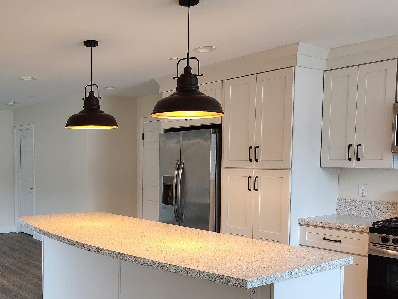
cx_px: 108
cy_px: 183
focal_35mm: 38
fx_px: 437
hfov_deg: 47.4
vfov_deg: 37.5
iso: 320
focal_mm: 5.4
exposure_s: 1/120
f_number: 1.8
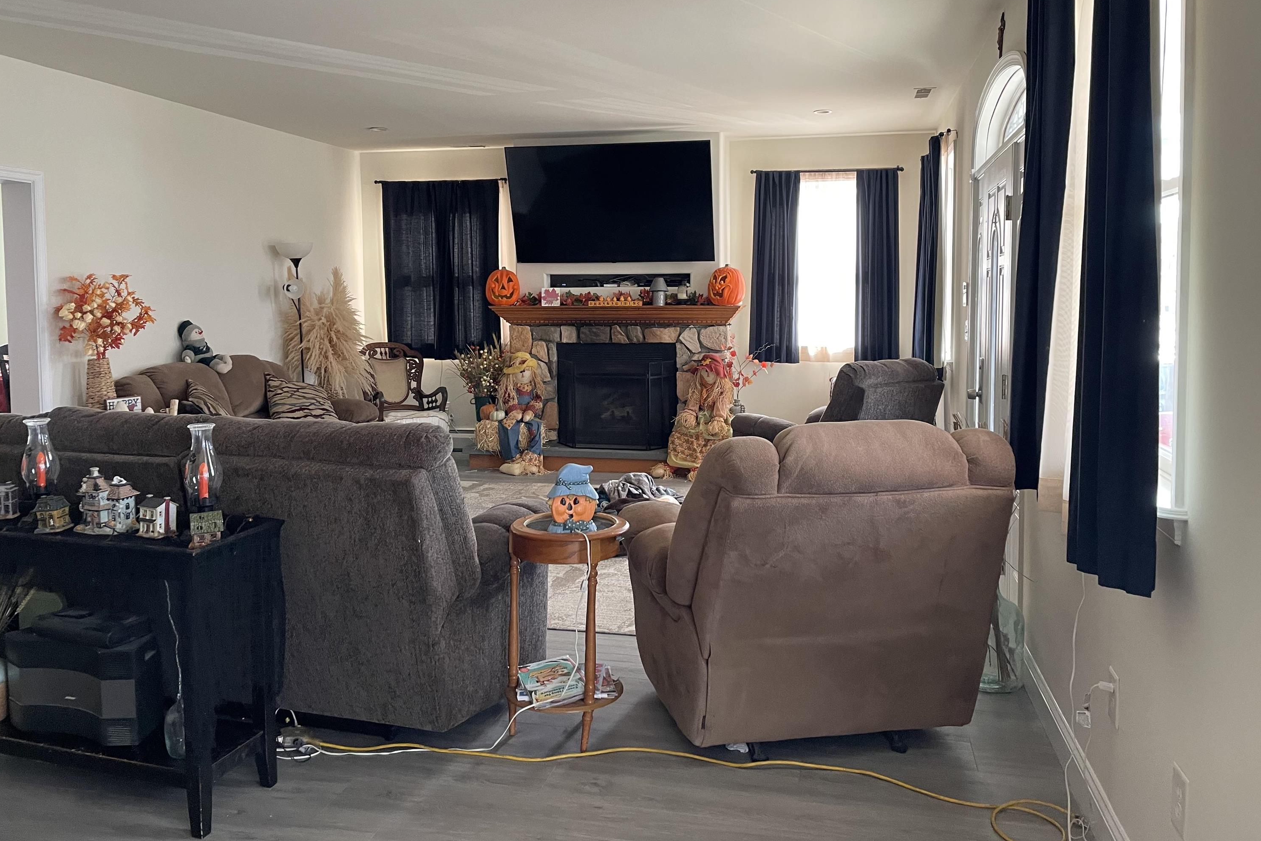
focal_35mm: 28
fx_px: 981
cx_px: 649
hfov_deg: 65.5
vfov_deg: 46.3
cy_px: 368
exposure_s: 1/98
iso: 125
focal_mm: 4.2
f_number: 1.6
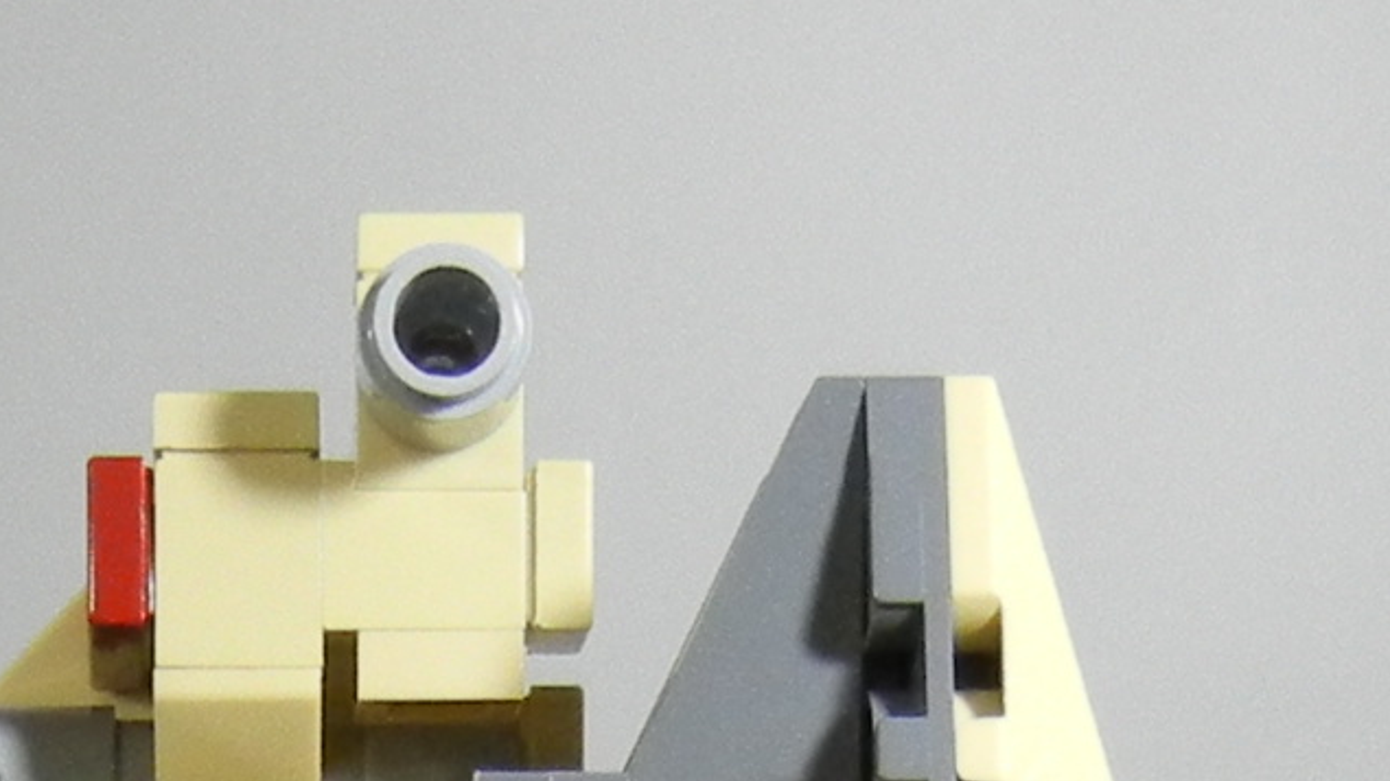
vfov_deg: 6.6
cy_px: 2269
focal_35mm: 168
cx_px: 206
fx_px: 6191
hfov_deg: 12.7
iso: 400
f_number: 3.5
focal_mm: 5.4
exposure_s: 1/46.8
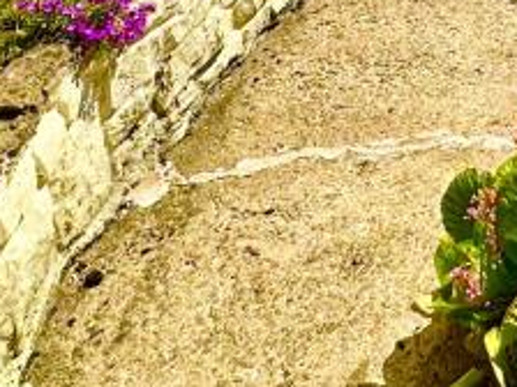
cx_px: 616
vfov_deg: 17.3
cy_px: -366
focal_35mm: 64
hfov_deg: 26.9
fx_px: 956
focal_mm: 2.22
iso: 50
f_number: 2.2
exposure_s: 1/2564
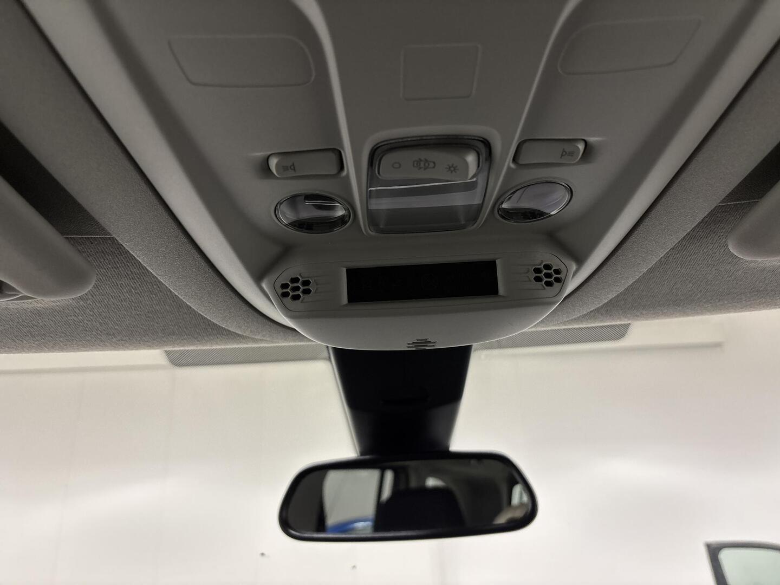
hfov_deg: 67.3
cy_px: 292
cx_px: 390
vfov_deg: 53.1
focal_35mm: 26
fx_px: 586
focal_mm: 5.96
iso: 125
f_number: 1.6
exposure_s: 1/64
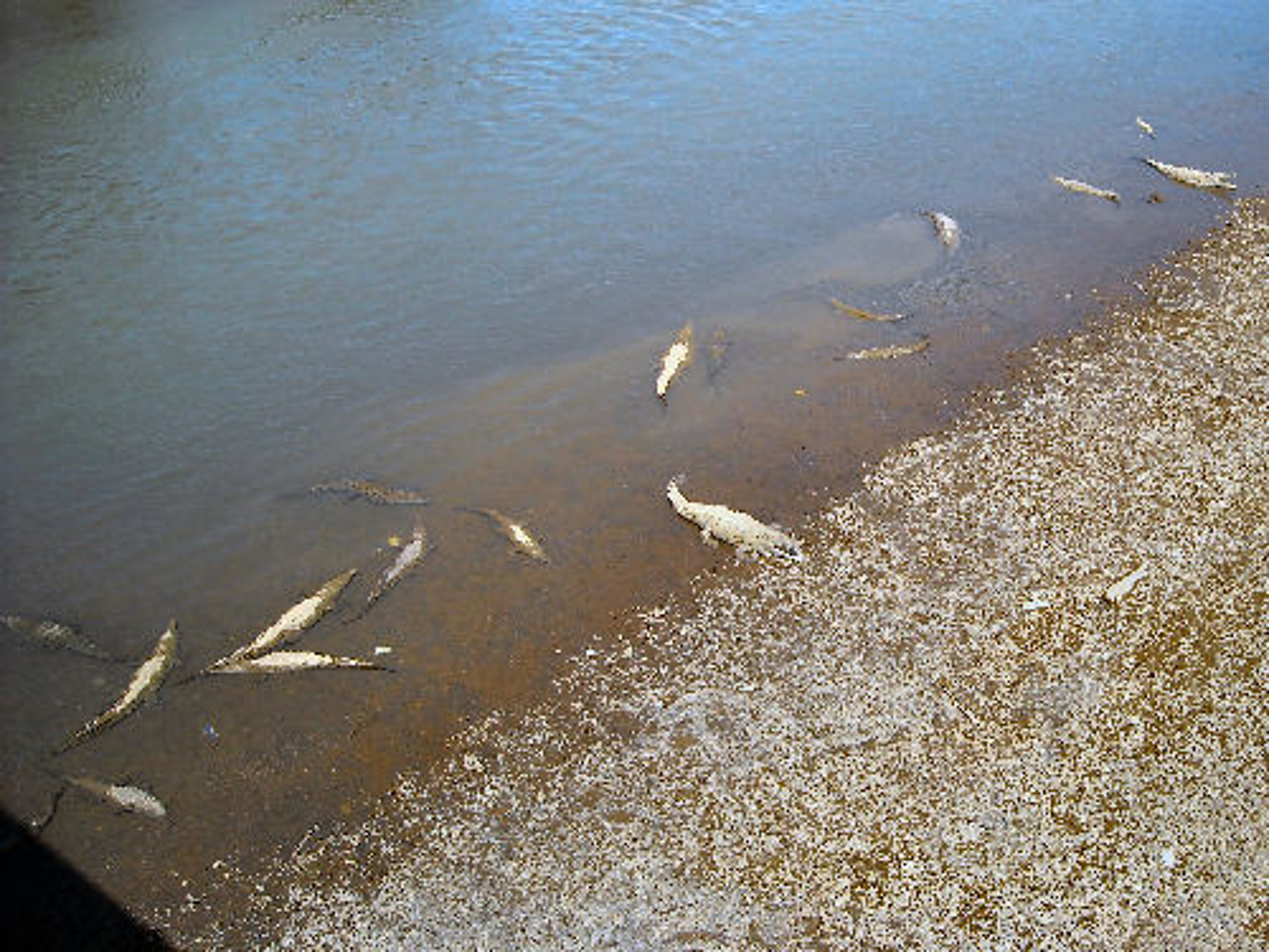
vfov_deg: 40.7
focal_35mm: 35
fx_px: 1283
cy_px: 476
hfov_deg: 52.6
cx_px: 634
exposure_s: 1/738
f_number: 2.8
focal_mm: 5.7
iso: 64
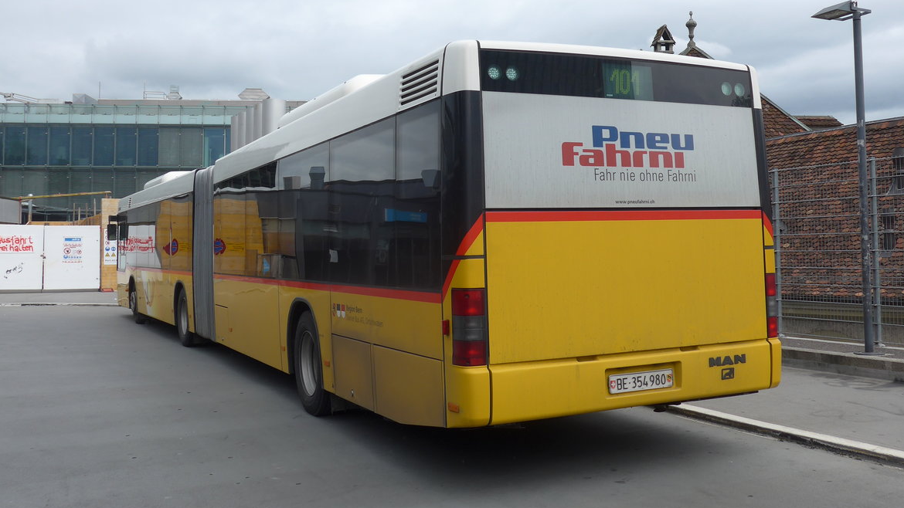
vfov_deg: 31.1
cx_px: 463
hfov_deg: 52.8
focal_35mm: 38
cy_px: 192
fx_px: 911
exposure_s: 1/1000
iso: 80
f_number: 2.8
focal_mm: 7
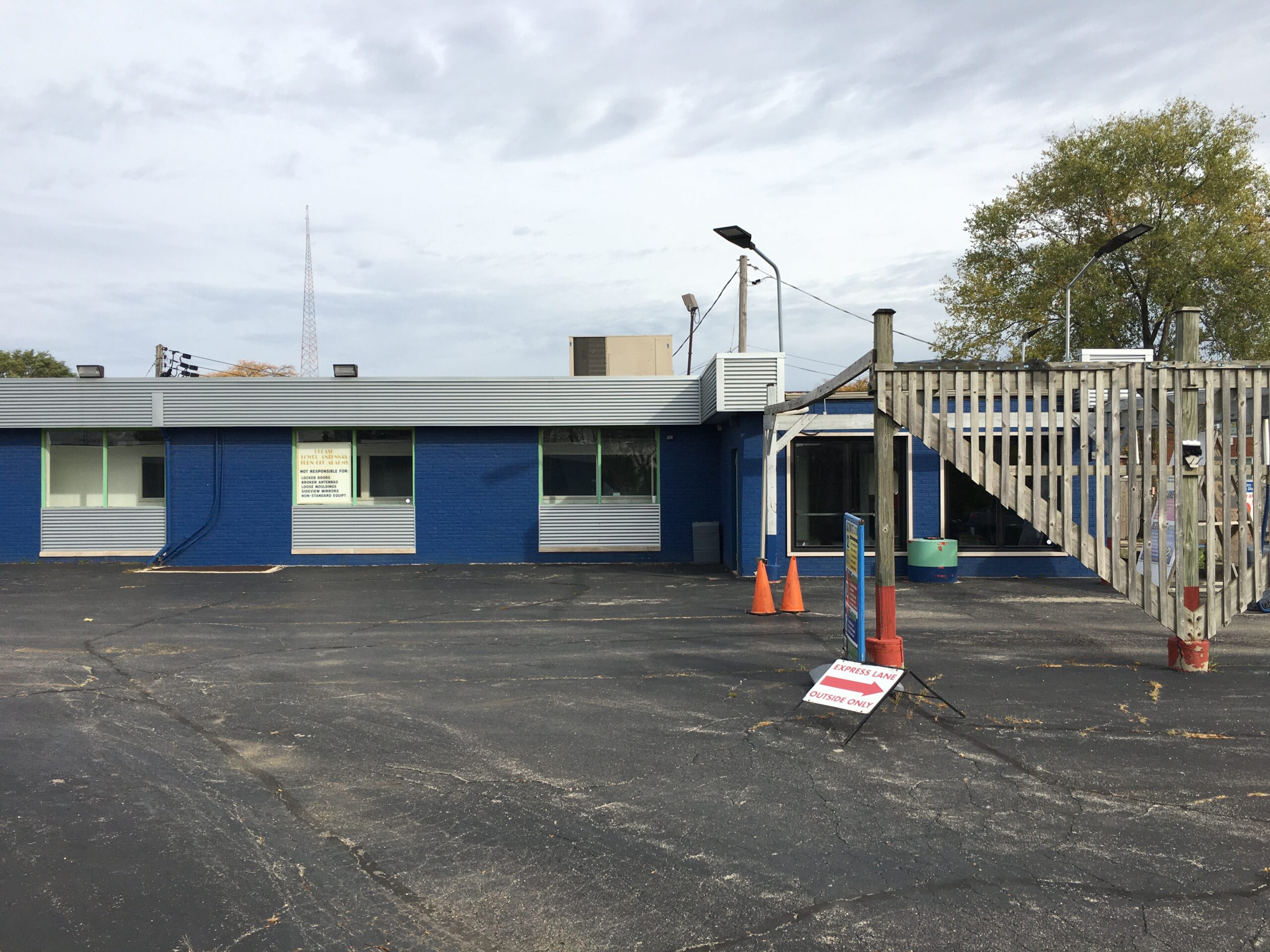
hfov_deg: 61.7
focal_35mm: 29
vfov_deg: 48.2
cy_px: 476
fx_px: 1064
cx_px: 635
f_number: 2.2
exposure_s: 1/1350
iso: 25
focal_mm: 4.15
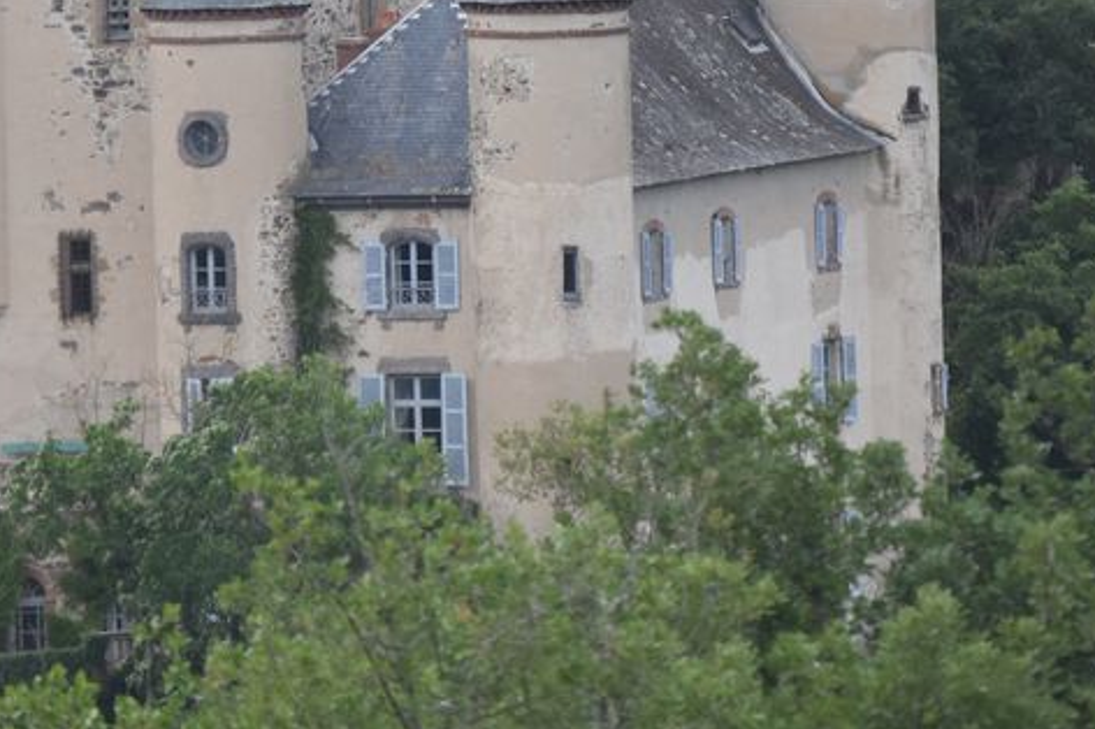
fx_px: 20304
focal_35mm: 668
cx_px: 378
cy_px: 98
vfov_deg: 2.1
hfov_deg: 3.1
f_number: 5.6
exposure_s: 1/1000
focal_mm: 200
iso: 560
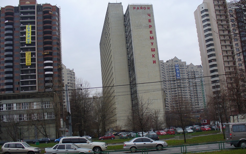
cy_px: 79
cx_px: 124
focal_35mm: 40
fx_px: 268
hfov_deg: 49.3
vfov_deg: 32.0
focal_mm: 6.1
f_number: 2.8
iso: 80
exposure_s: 1/160
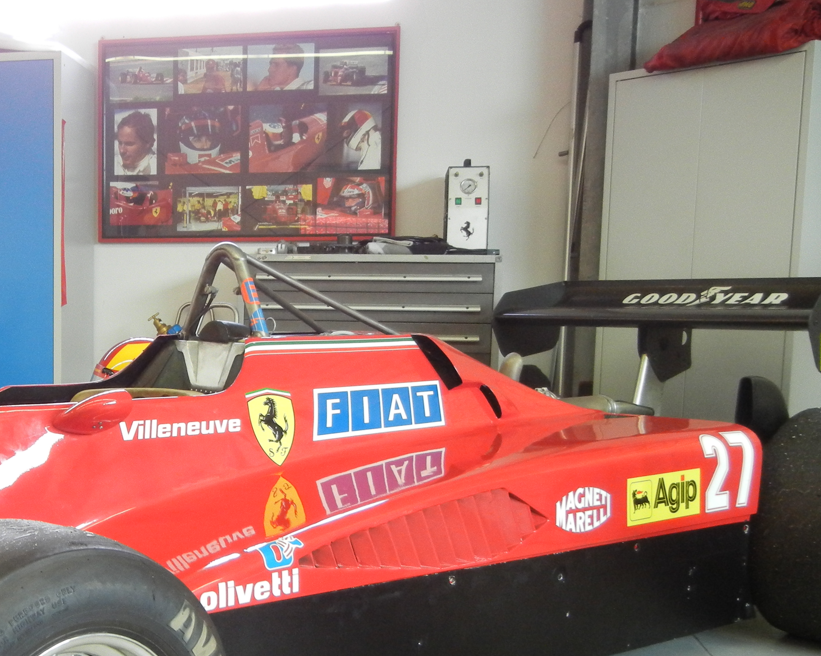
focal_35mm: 52
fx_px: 1263
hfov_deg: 34.2
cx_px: 99
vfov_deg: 28.9
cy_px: 435
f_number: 3.5
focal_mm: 5.4
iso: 400
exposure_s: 1/22.2
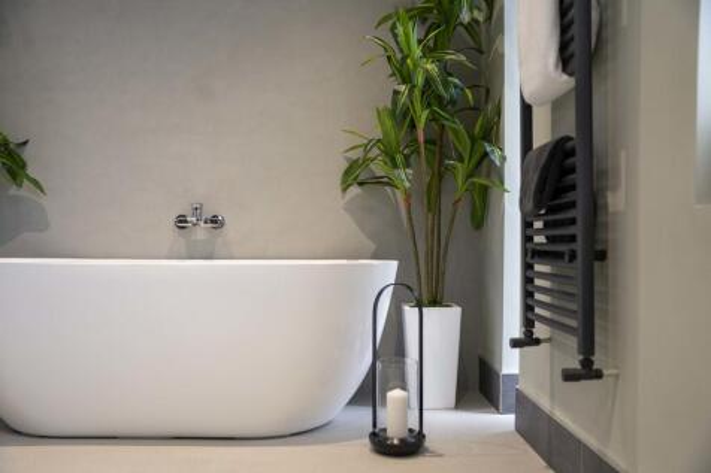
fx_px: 648
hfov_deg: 57.5
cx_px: 356
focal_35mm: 33
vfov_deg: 40.2
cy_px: 236
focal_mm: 32.8
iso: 500
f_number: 2.8
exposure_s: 1/100
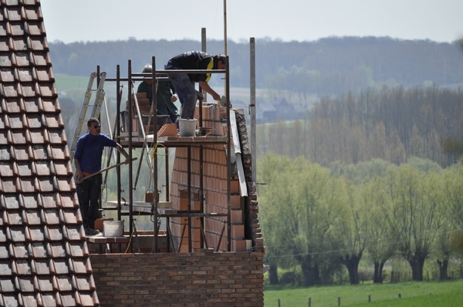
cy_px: 154
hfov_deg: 6.9
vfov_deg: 4.6
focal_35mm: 300
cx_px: 232
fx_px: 3852
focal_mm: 200
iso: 200
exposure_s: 1/750
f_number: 6.7
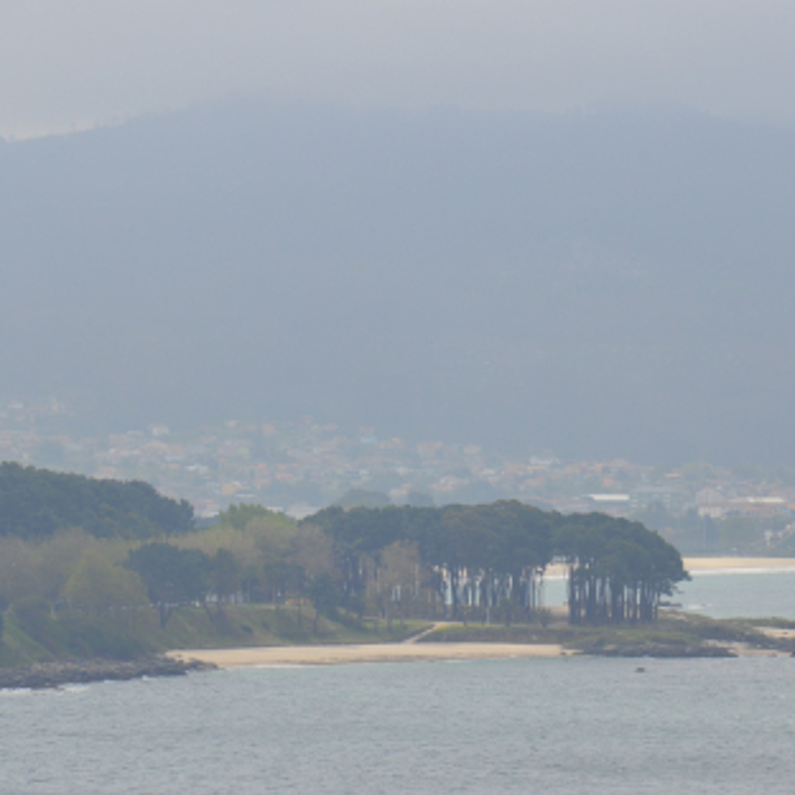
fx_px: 6782
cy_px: 270
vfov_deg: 6.7
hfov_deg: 6.7
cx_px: 550
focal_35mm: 261
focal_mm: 80
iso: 100
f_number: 9
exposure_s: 1/320
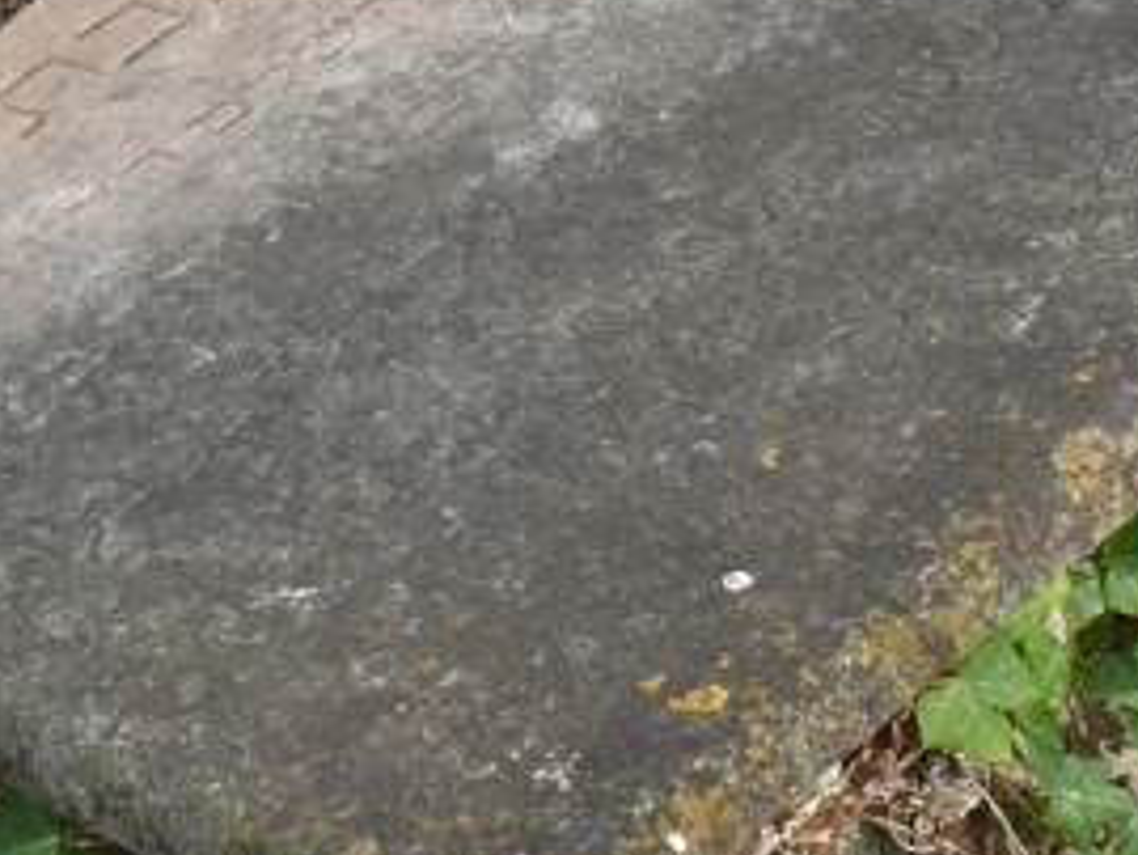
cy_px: 140
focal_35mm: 133
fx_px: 4374
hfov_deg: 14.7
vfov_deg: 11.1
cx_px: 186
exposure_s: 1/200
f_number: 5.6
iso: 100
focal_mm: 7.4
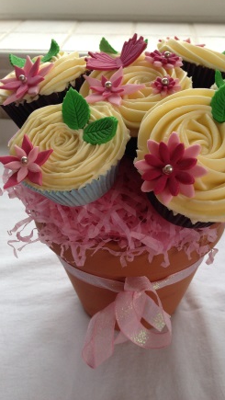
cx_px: 138
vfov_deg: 54.0
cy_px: 196
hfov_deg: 31.9
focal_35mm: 37
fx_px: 392
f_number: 2.4
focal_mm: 4.13
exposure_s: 1/120
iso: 64
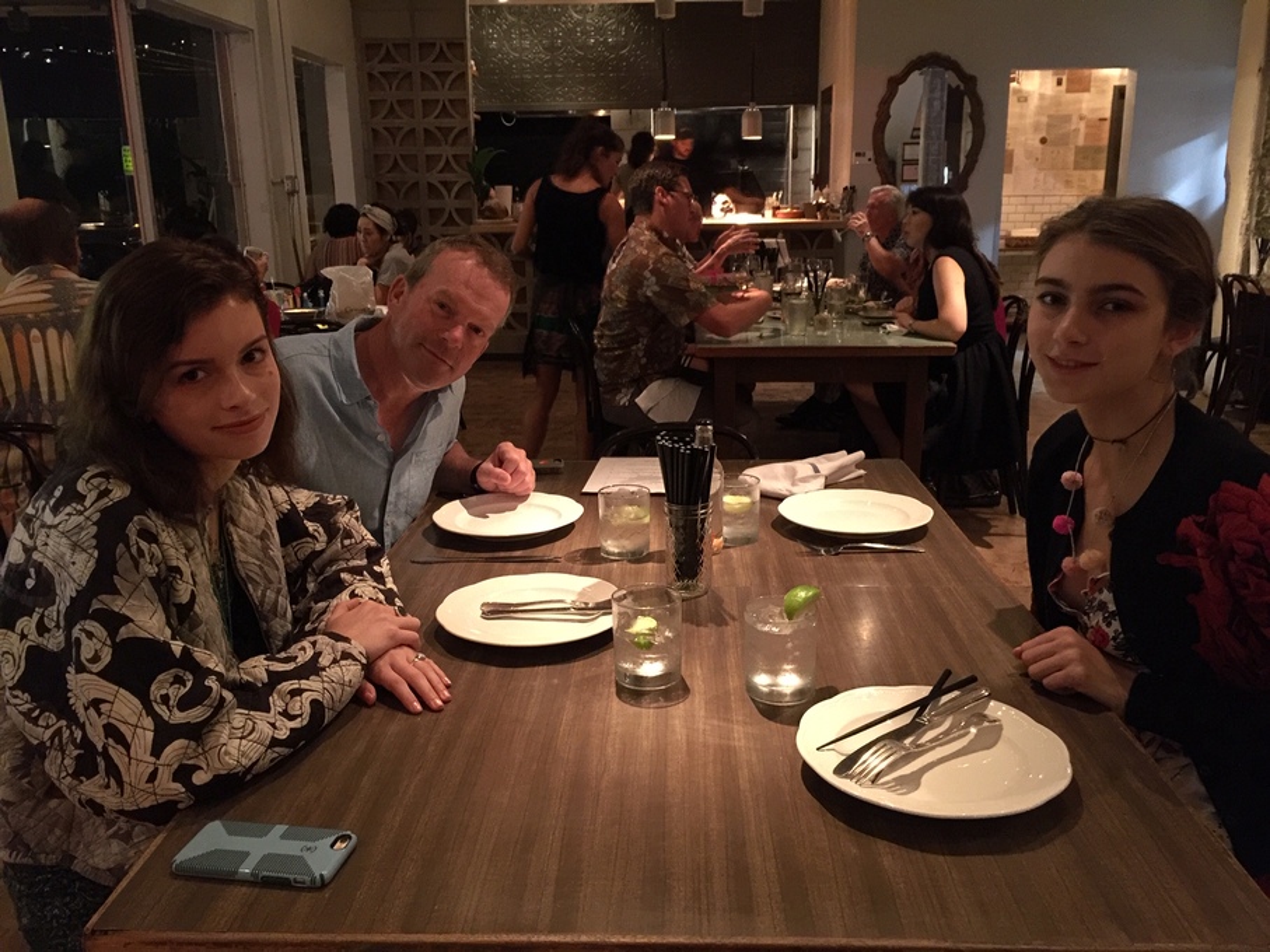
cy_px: 476
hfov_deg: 61.7
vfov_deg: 48.2
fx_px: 1064
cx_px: 635
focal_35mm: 29
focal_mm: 4.15
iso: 250
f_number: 2.2
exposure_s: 1/4
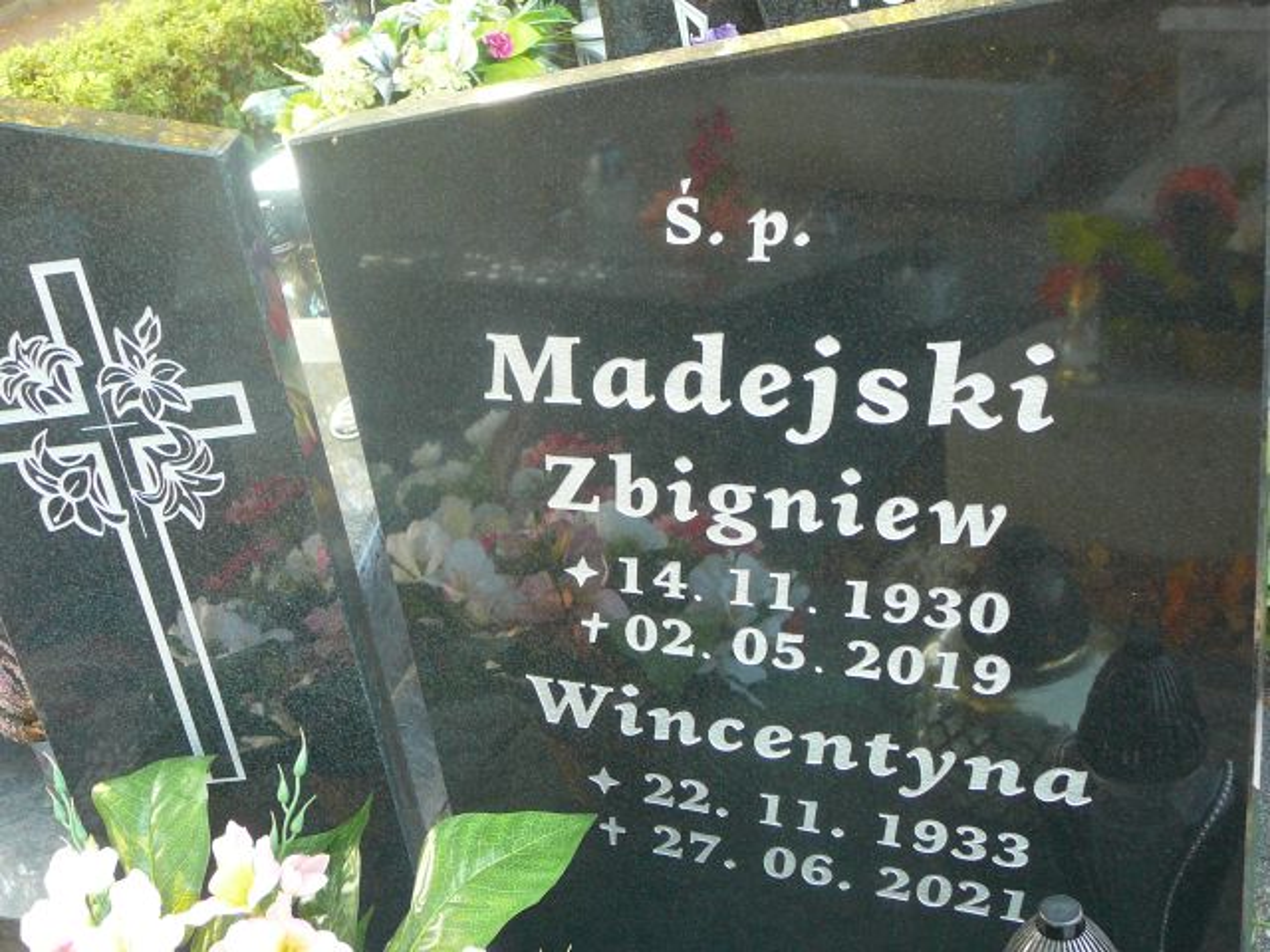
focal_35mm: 45
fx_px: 1651
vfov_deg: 32.2
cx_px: 635
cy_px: 476
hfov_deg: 42.1
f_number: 3.2
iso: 125
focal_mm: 6.7
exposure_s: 1/30
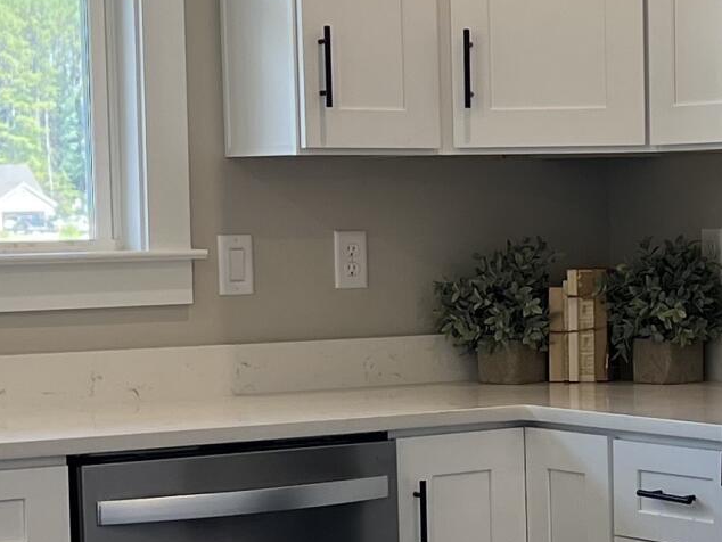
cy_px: 378
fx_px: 2566
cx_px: 702
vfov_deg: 12.0
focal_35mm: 123
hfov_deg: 15.7
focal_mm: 5.7
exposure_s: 1/163
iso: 64
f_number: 1.5
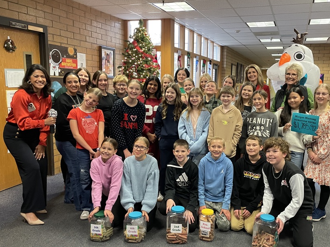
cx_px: 194
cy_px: 130
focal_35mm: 32
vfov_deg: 44.1
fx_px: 305
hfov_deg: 56.5
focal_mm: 4.2
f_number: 1.6
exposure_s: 1/60
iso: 320
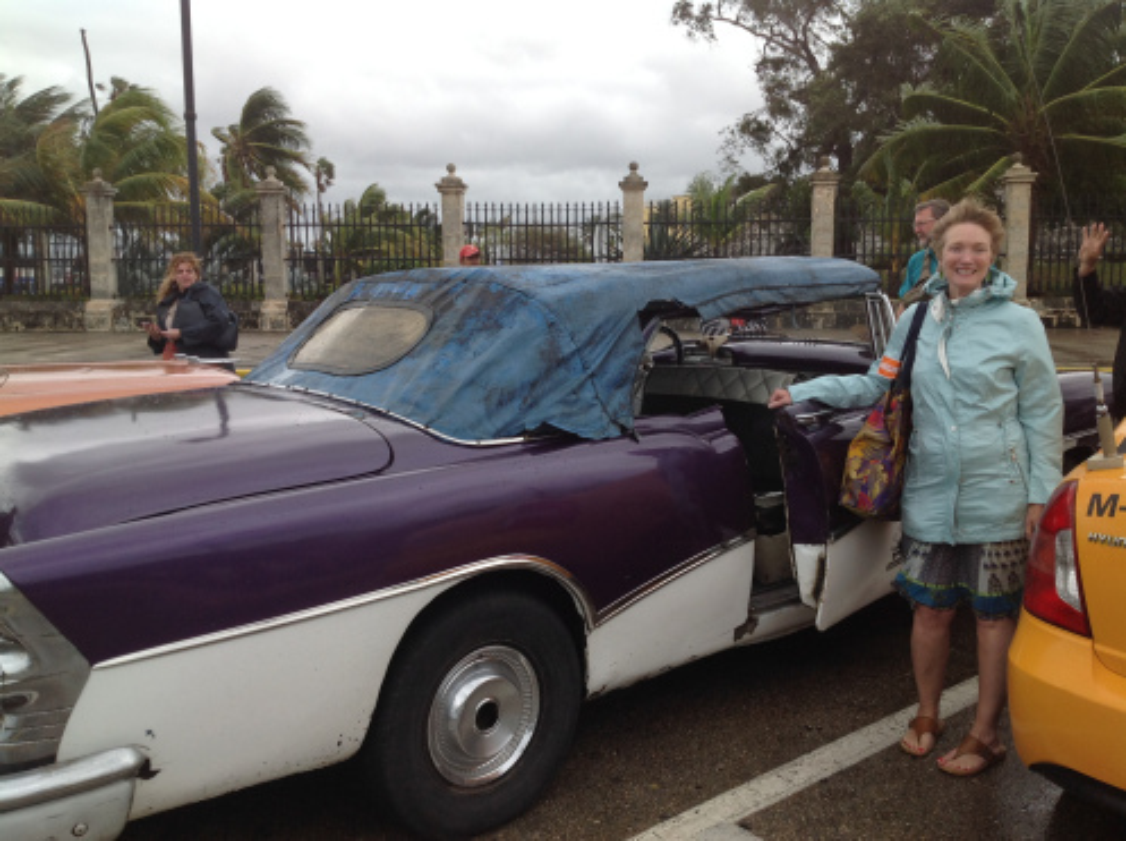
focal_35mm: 35
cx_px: 563
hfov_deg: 52.7
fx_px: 1137
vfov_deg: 40.6
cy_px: 420
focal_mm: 4.28
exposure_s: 1/458
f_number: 2.4
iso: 50
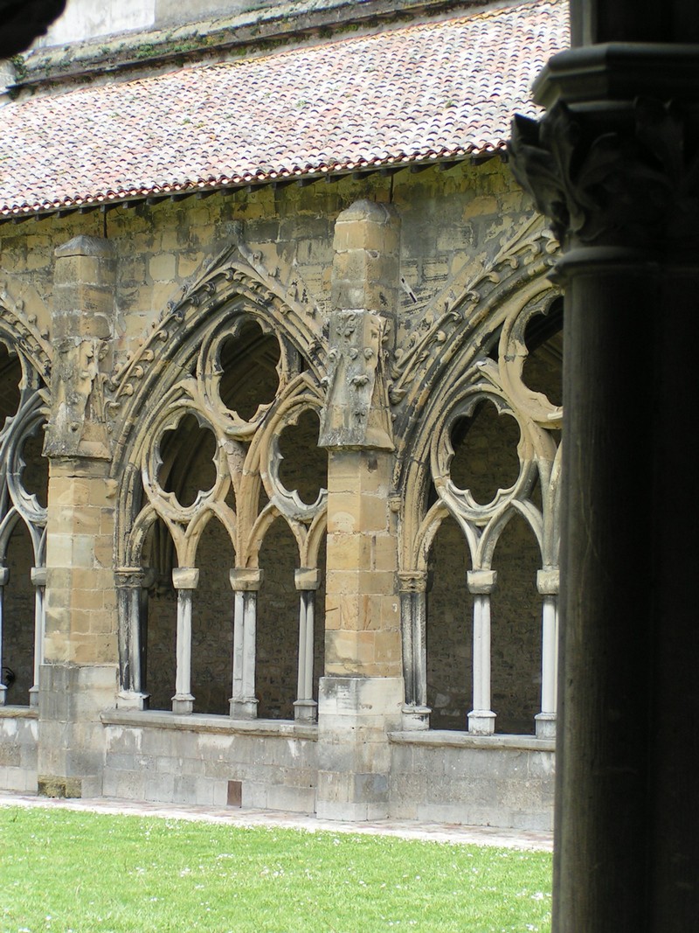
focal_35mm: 99
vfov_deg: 19.8
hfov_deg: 14.9
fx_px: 2666
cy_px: 466
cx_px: 350
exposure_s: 1/125
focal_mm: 15.2
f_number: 4.5
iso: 50
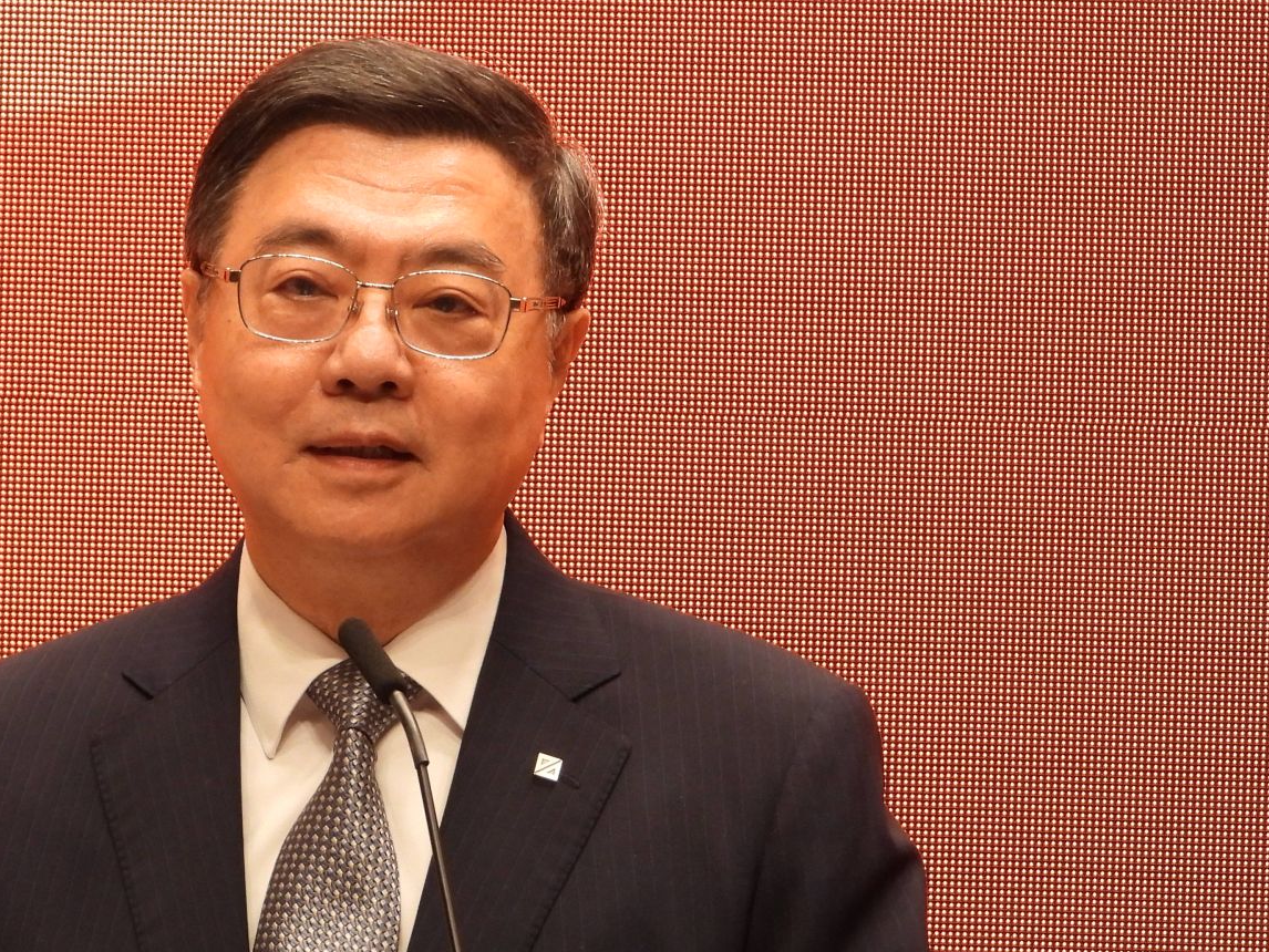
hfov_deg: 3.7
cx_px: 331
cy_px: 615
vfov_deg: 2.8
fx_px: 19654
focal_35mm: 536
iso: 400
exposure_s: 1/60
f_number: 4.5
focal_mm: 57.5
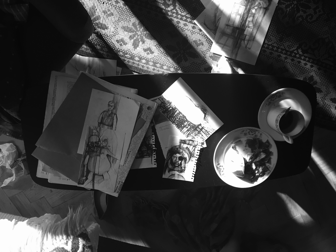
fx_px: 281
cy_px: 126
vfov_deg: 48.2
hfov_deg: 61.7
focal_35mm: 29
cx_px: 168
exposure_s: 1/33
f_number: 2.2
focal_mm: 4.15
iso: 100
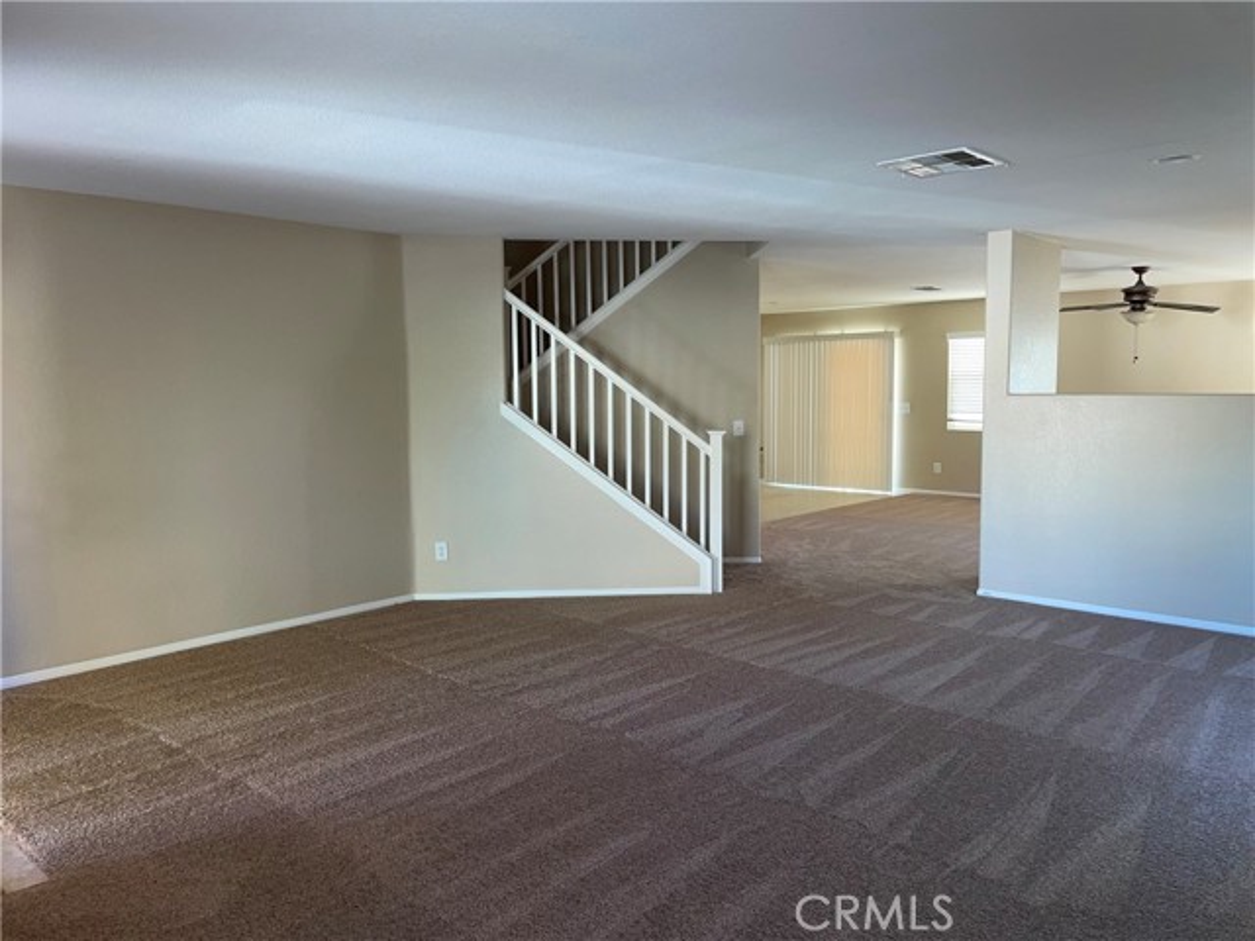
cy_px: 470
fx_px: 943
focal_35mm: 26
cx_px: 628
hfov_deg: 67.3
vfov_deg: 53.1
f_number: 1.6
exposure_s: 1/29
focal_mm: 4.2
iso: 32
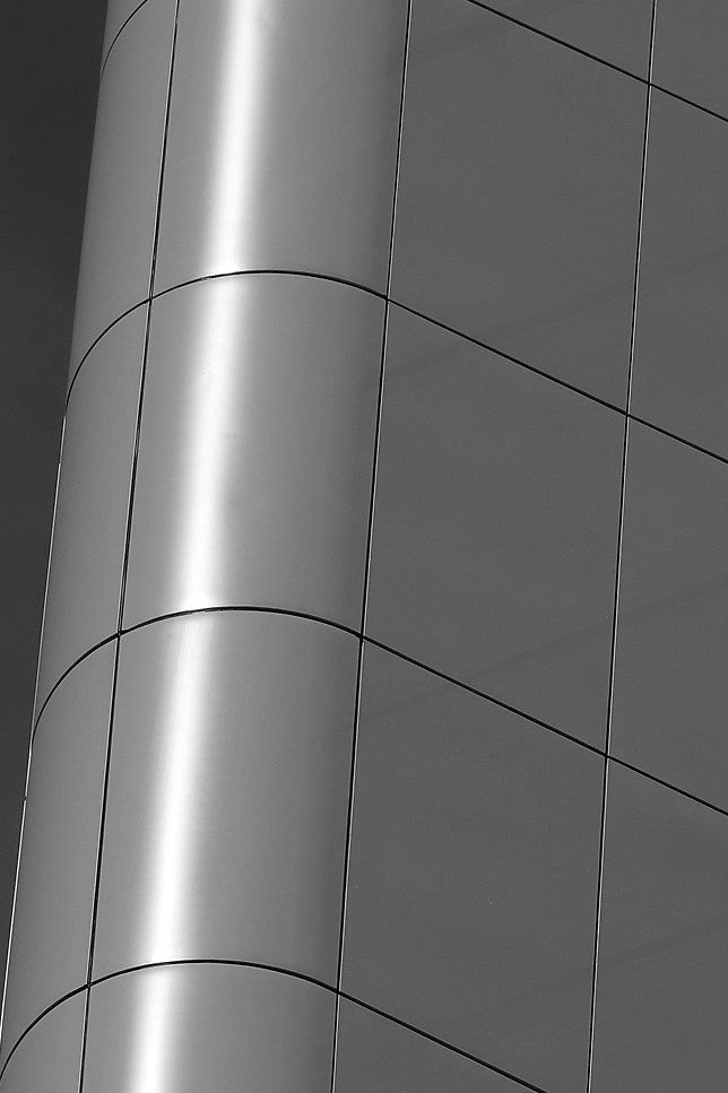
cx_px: 841
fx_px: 17635
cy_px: 1213
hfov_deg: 2.4
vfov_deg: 3.5
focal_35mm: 581
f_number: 13
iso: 200
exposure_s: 1/500
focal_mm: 156.1
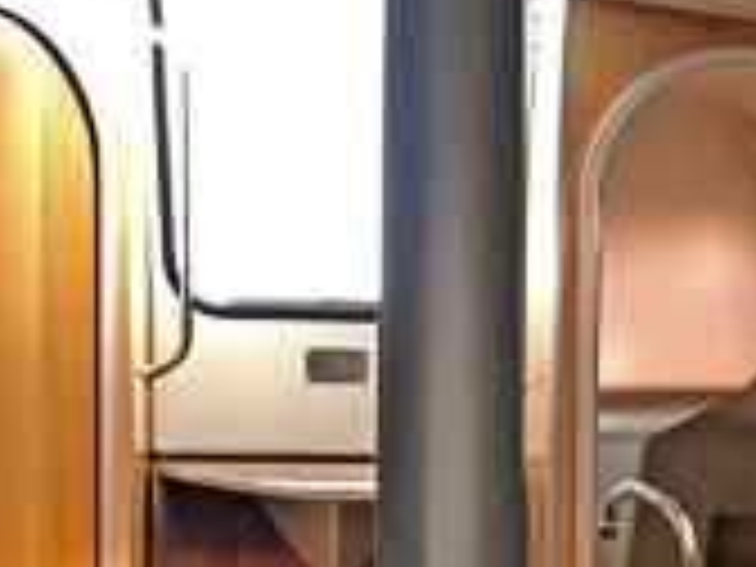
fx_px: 2424
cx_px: 477
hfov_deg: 17.7
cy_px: 621
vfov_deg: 13.1
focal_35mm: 111
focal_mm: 4
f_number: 1.8
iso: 32
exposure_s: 1/30
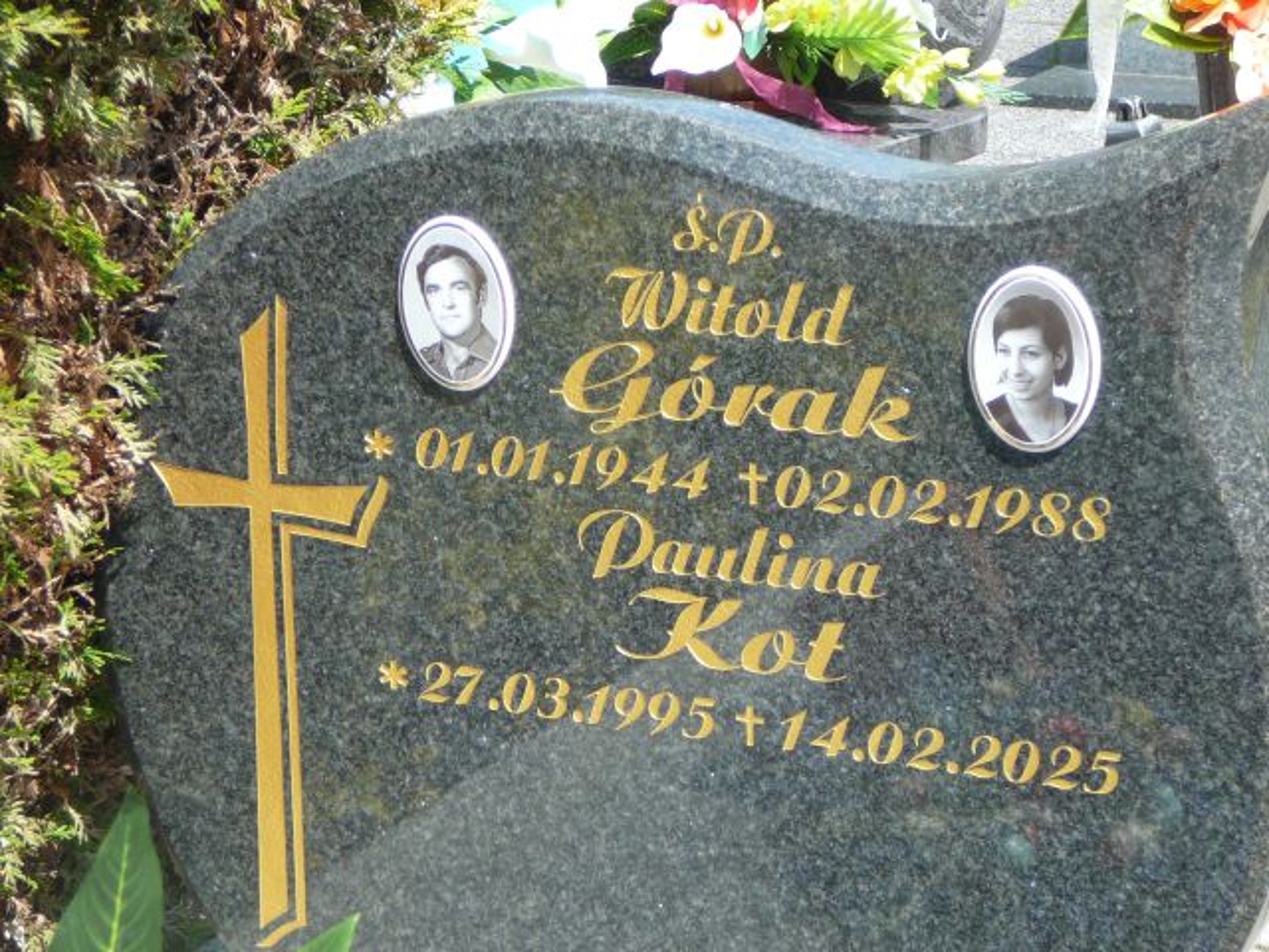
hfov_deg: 18.7
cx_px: 634
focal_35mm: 105
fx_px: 3849
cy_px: 476
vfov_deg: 14.1
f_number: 3.9
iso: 80
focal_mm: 15.6
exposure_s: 1/320
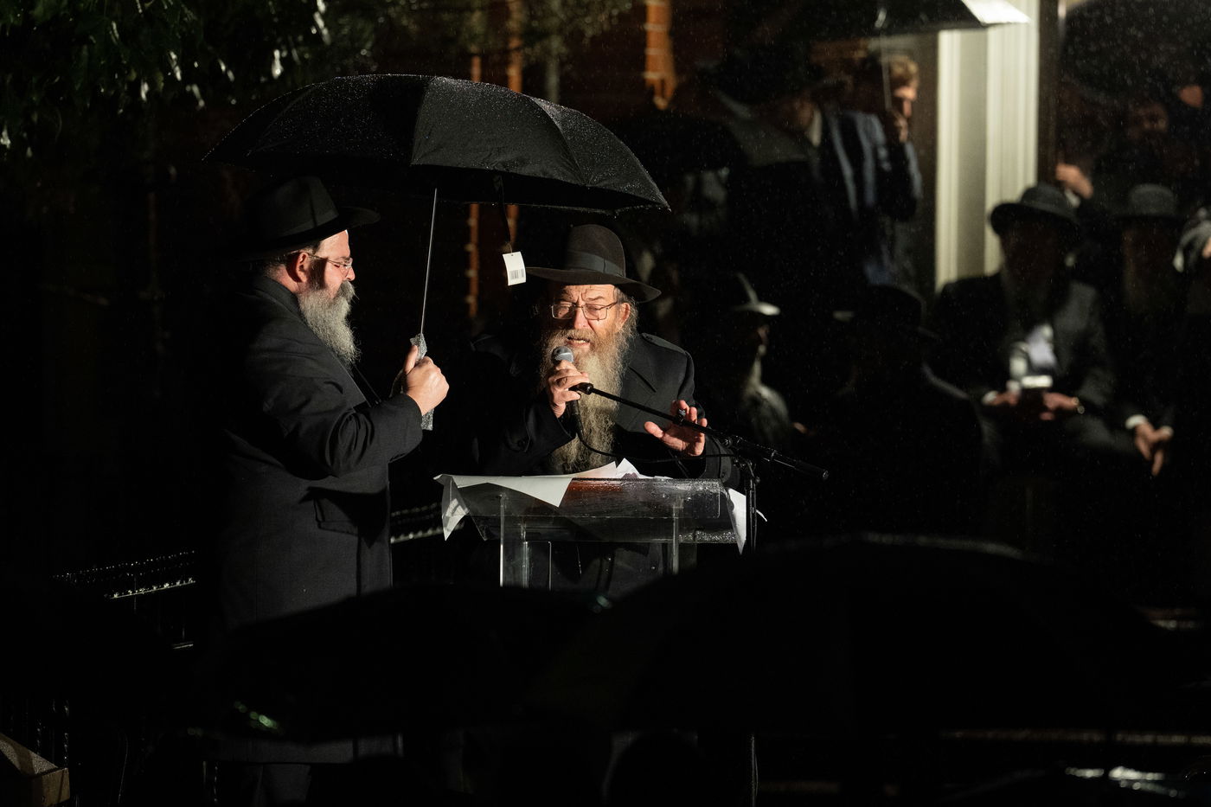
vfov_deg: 5.0
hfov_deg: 7.5
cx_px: 606
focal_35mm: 273
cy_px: 404
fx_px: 9182
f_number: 3.2
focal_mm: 182
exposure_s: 1/500
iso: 3200
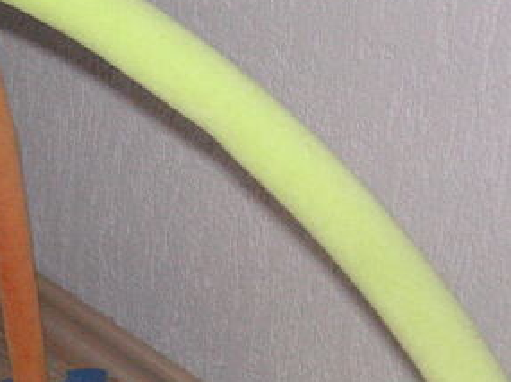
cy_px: 382
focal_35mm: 104
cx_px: 13
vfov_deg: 14.0
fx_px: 1533
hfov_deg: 18.5
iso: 160
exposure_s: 1/45
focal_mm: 6.1
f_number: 2.8
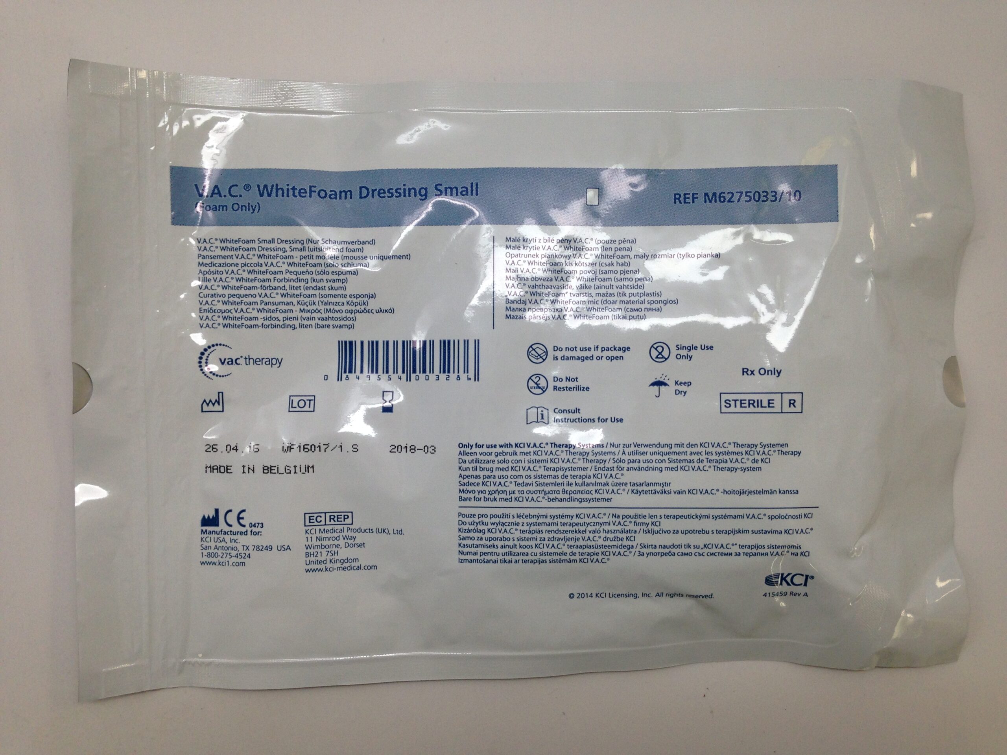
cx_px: 504
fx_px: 960
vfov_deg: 42.9
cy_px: 378
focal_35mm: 33
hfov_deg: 55.4
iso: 64
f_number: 2.4
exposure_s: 1/120
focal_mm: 4.12
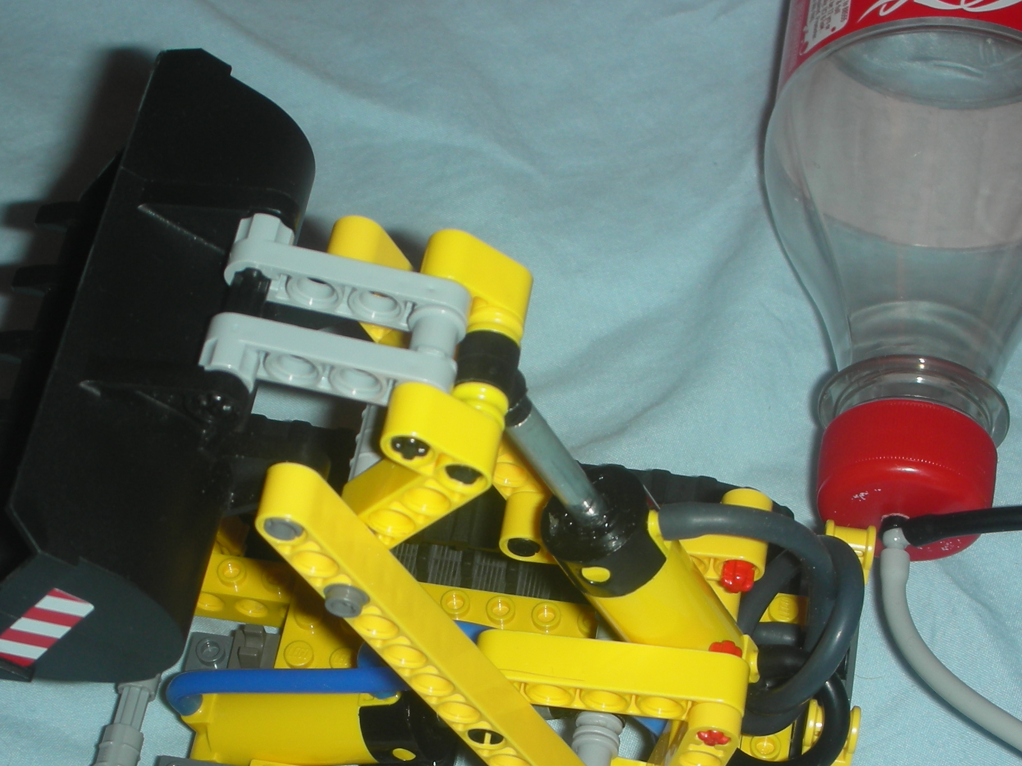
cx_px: 459
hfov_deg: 23.8
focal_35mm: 82
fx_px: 2421
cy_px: 543
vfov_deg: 17.9
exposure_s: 1/60.1
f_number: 3.7
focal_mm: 8.8
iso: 50
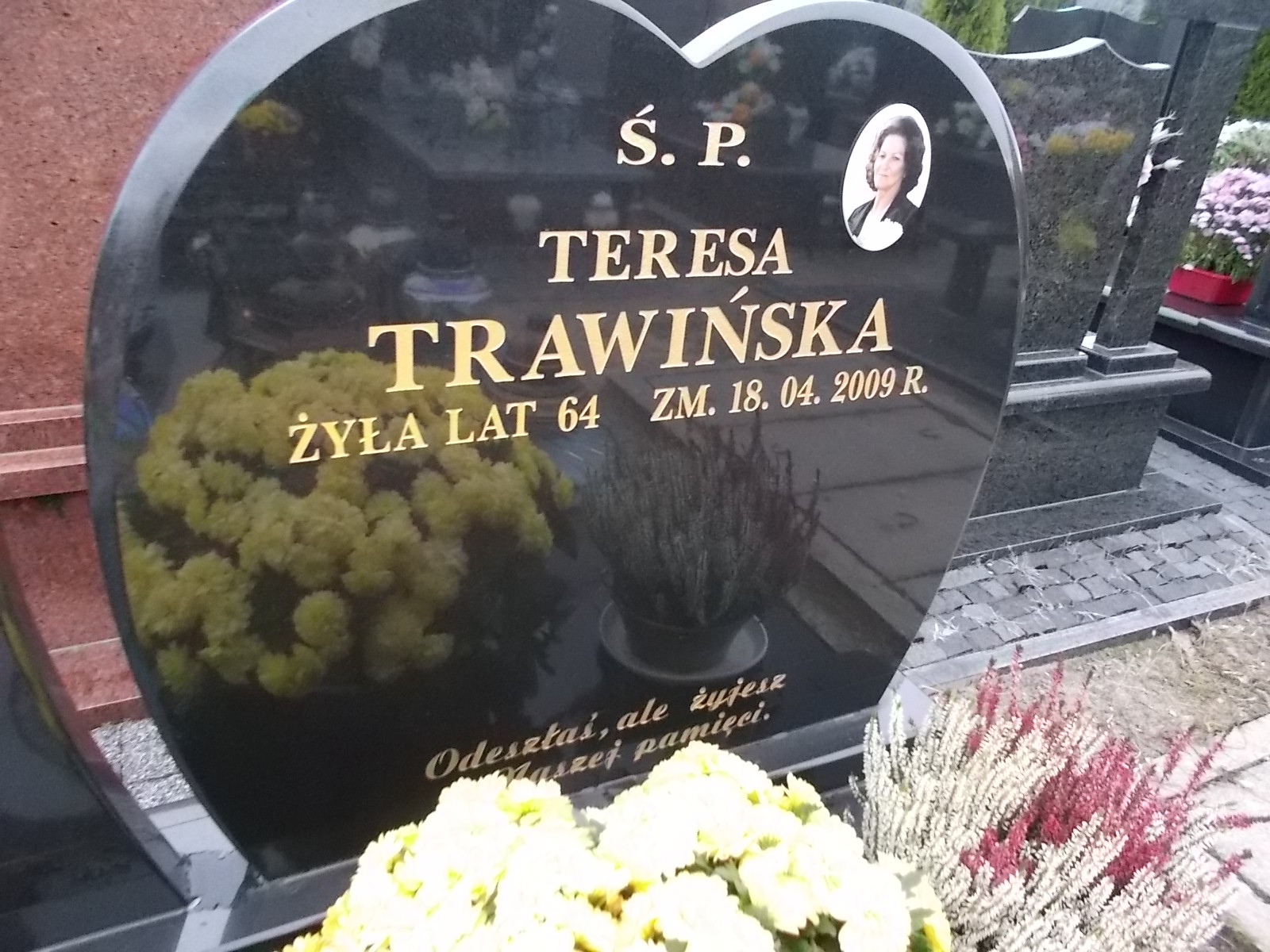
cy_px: 476
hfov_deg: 67.3
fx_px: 954
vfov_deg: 53.1
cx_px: 635
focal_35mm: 26
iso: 400
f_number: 3.2
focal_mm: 4.6
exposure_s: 1/50
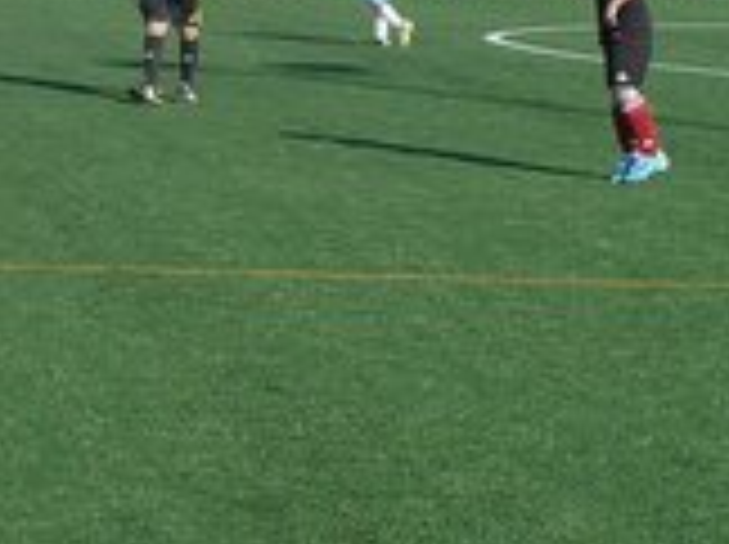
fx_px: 3365
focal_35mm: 160
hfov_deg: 11.4
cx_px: -630
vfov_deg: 9.2
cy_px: -70
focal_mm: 6.1
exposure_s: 1/400
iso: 125
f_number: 5
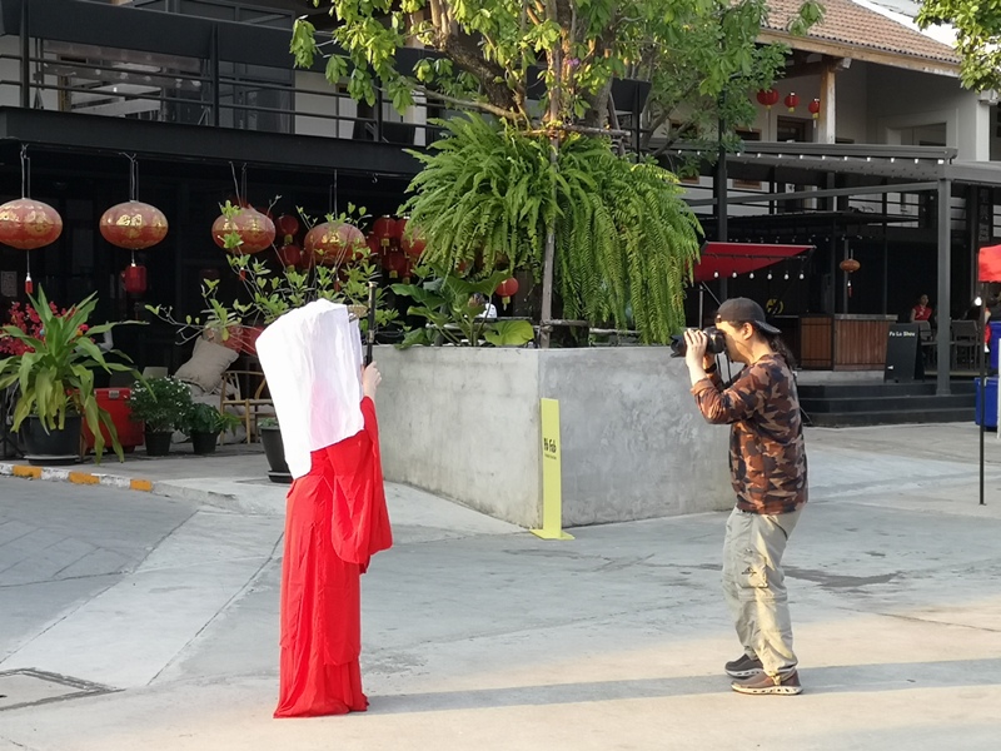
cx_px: 500
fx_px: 1793
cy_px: 376
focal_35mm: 62
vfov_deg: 23.7
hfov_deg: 31.2
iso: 50
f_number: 1.8
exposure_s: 1/223
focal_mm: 3.95
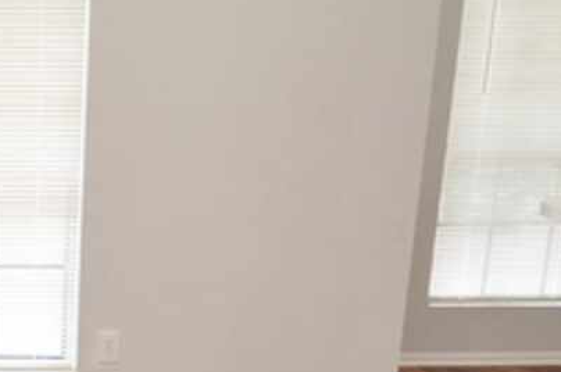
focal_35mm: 57
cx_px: -75
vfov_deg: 23.4
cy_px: 294
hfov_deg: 30.8
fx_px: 887
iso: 400
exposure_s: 1/80
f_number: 4.5
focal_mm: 12
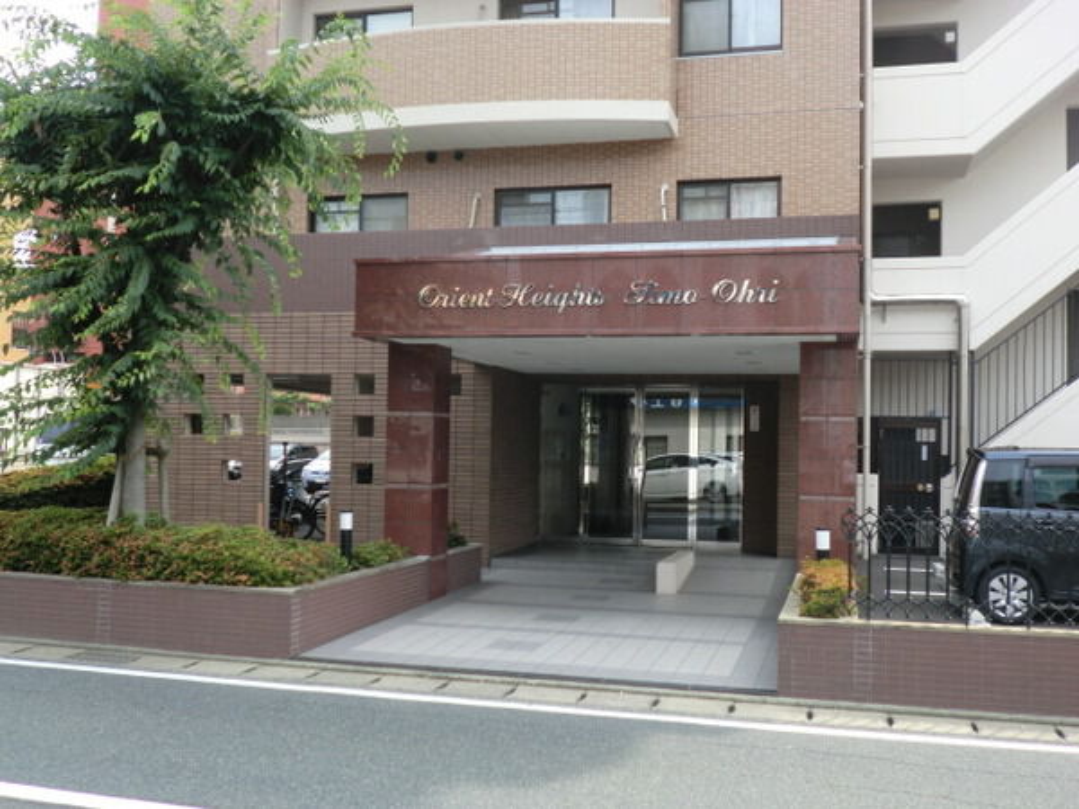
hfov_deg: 49.0
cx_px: 540
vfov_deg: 37.7
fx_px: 1184
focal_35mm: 38
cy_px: 404
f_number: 3.9
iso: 50
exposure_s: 1/160
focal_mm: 6.9
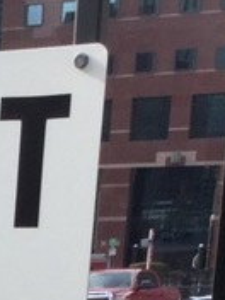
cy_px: 680
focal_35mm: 141
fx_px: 1222
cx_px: -230
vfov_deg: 11.8
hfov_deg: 9.8
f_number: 2.4
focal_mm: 3.3
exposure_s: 1/574
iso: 25
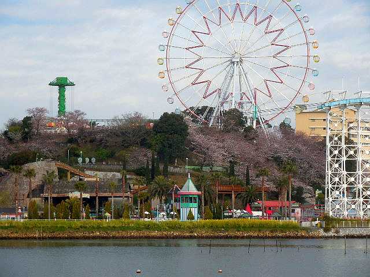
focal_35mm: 151
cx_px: 185
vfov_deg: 9.8
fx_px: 1614
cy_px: 138
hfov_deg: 13.1
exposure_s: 1/250
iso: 125
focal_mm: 27.2
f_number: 4.9
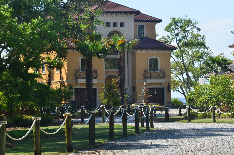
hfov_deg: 12.9
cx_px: 126
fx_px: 1035
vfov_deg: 8.6
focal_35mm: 160
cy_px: 83
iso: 125
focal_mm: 95
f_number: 11
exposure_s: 1/125
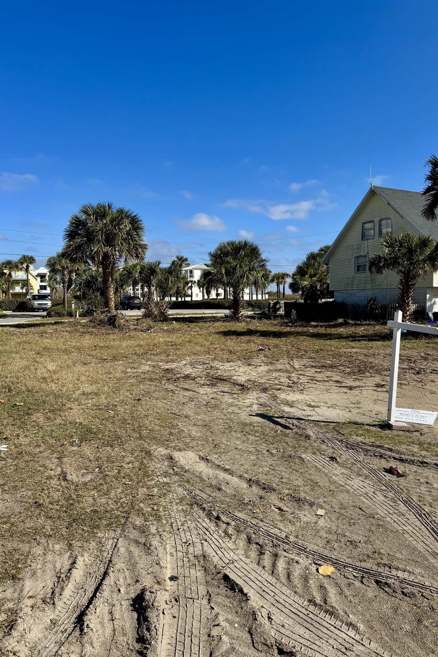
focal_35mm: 25
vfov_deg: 71.5
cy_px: 329
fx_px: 456
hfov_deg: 51.3
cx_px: 207
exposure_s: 1/5348
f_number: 1.78
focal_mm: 6.76
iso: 80
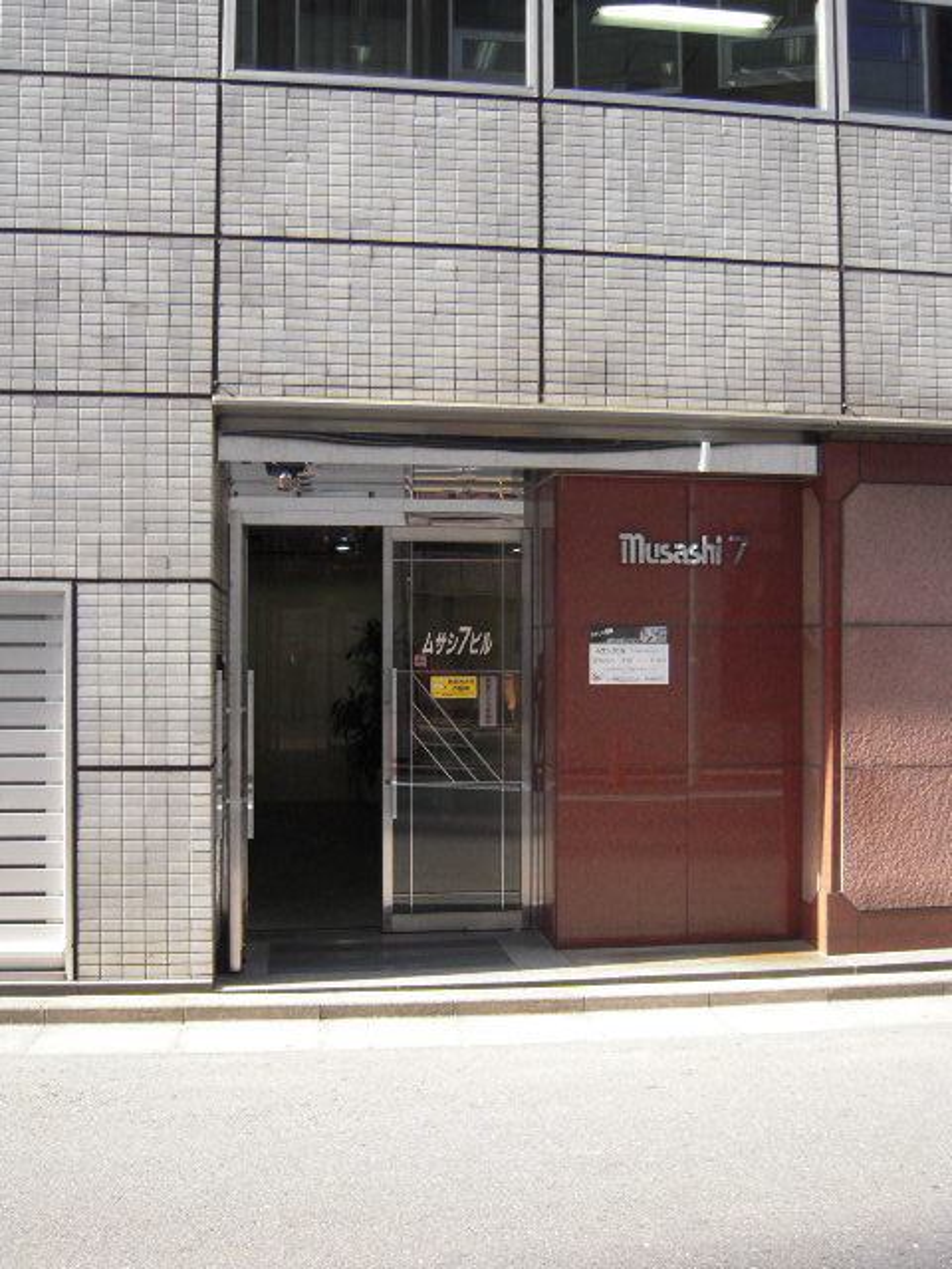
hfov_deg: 41.8
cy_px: 634
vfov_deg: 54.0
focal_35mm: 34
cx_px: 476
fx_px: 1247
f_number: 2.9
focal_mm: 6
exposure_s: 1/250
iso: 320
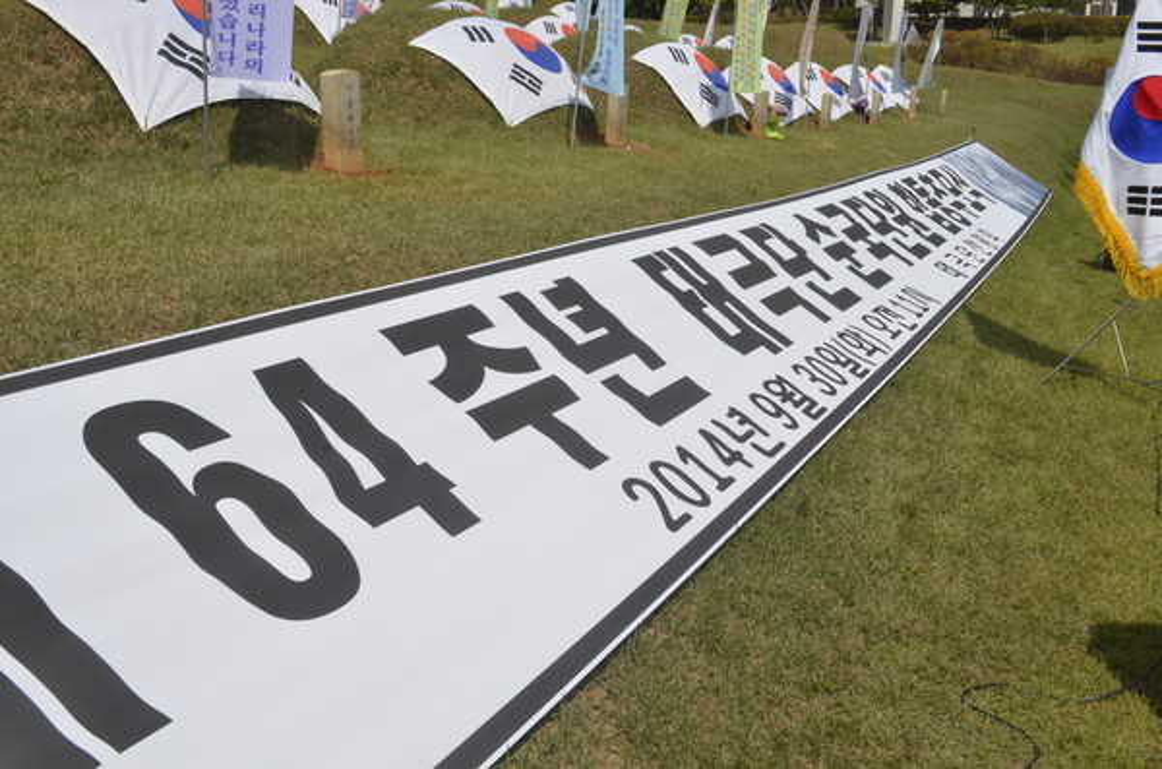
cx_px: 581
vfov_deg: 34.0
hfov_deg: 49.7
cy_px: 384
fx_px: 1256
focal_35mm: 39
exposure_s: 1/1000
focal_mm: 26
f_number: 16
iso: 800
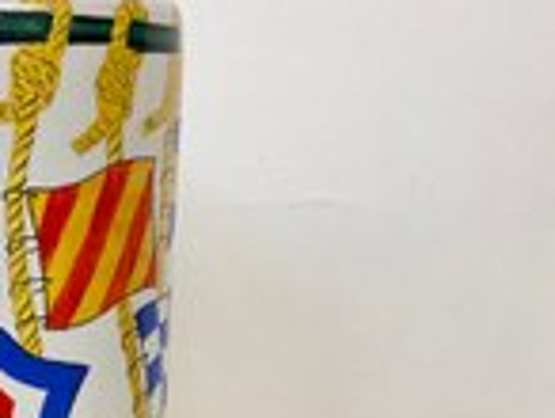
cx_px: -32
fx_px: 1092
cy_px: 397
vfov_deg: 21.1
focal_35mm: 68
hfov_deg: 26.6
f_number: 1.8
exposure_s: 1/60
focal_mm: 3
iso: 125
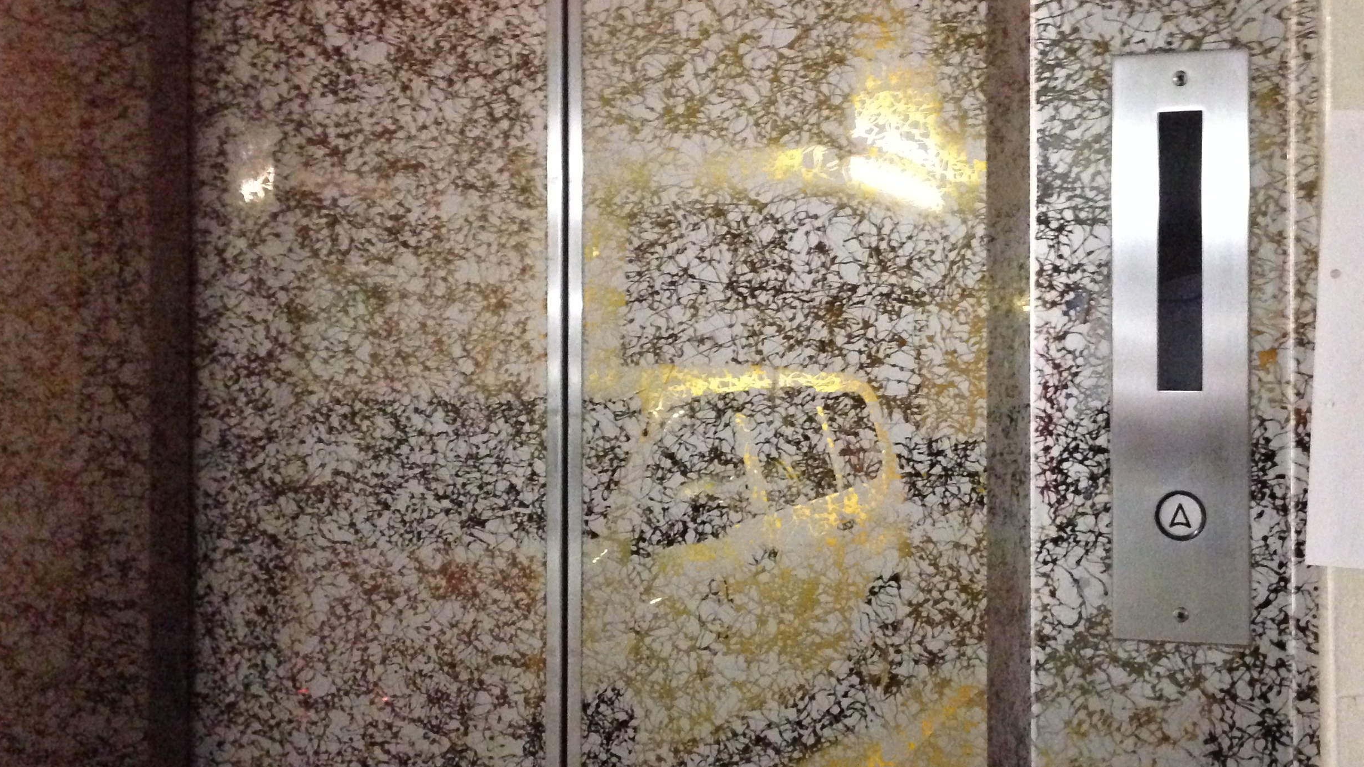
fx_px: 1736
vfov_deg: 24.9
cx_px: 833
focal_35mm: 48
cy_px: 355
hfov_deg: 42.6
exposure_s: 1/15
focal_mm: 4.12
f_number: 2.4
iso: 800
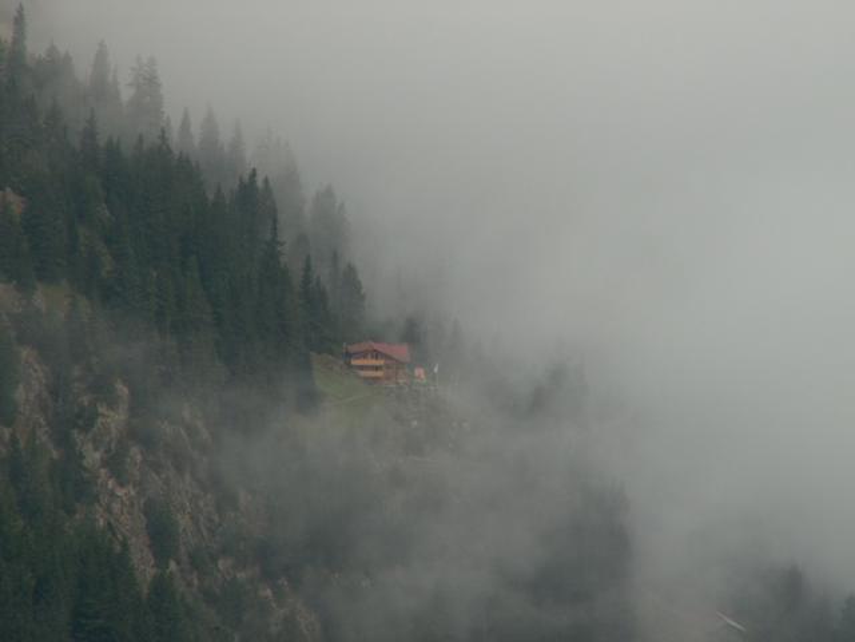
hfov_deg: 4.7
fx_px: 10374
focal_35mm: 420
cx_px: 428
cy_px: 321
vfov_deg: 3.5
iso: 50
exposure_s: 1/250
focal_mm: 69.45
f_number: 7.1
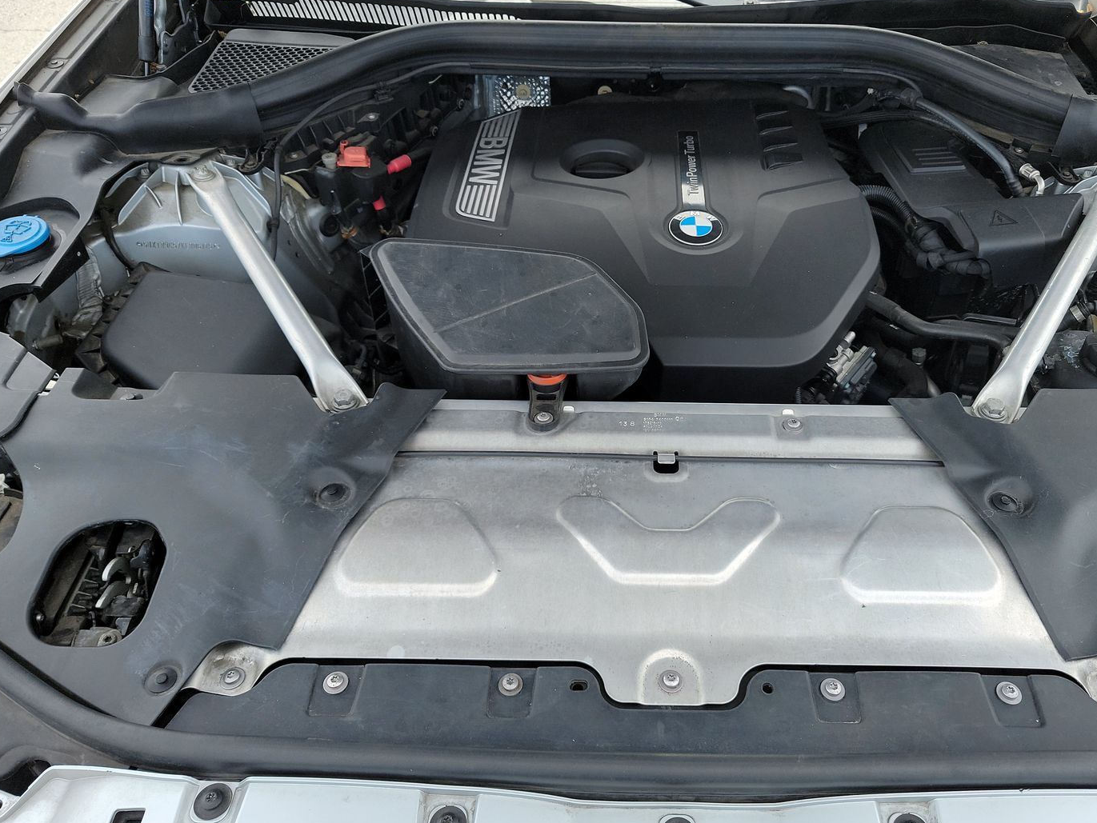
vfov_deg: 49.6
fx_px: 888
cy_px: 360
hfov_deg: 63.2
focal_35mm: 28
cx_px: 616
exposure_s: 1/241
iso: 50
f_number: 1.8
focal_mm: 6.7
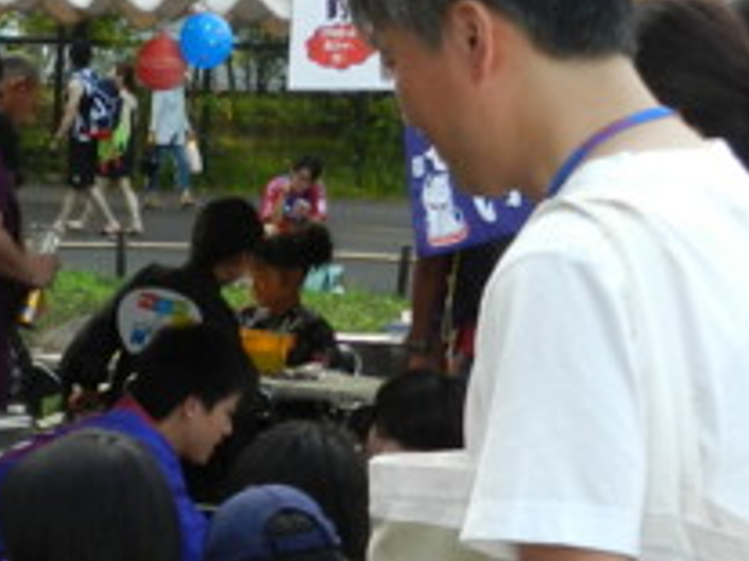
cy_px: 575
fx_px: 3179
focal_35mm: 147
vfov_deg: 10.0
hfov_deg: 12.9
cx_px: -282
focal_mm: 6.7
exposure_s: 1/125
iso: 160
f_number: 4
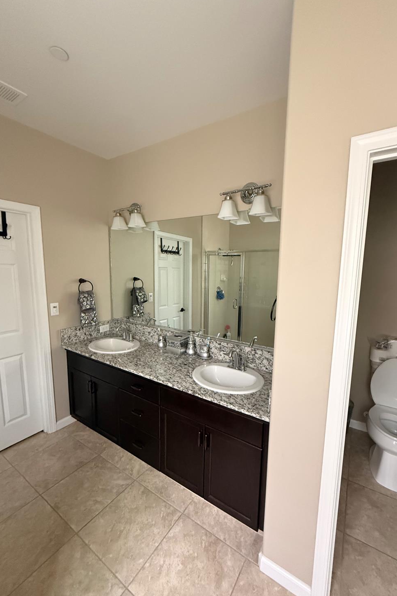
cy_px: 302
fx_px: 248
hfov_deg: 77.3
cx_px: 208
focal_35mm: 15
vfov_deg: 100.4
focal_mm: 2.22
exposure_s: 1/60
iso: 800
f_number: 2.2
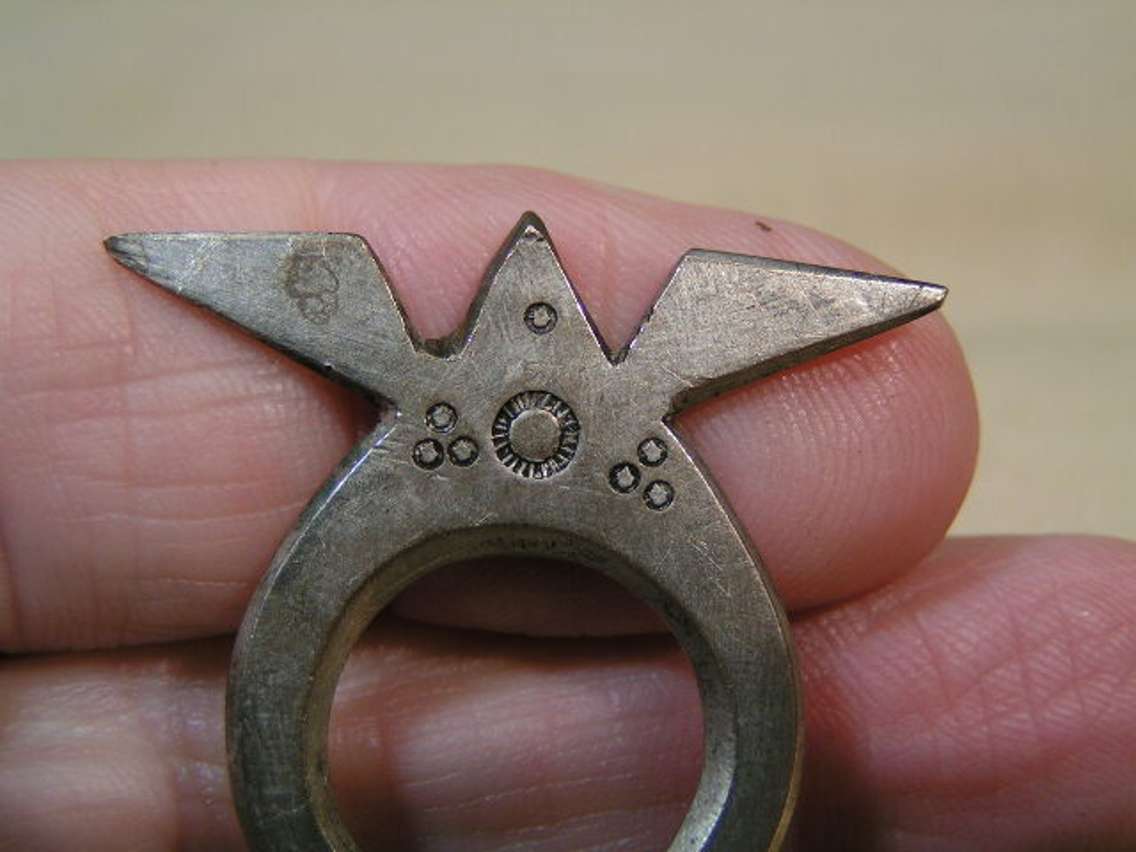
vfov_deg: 23.3
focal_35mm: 63
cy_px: 426
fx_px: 2067
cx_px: 568
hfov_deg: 30.7
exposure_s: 1/60
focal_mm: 9.7
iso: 80
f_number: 3.2
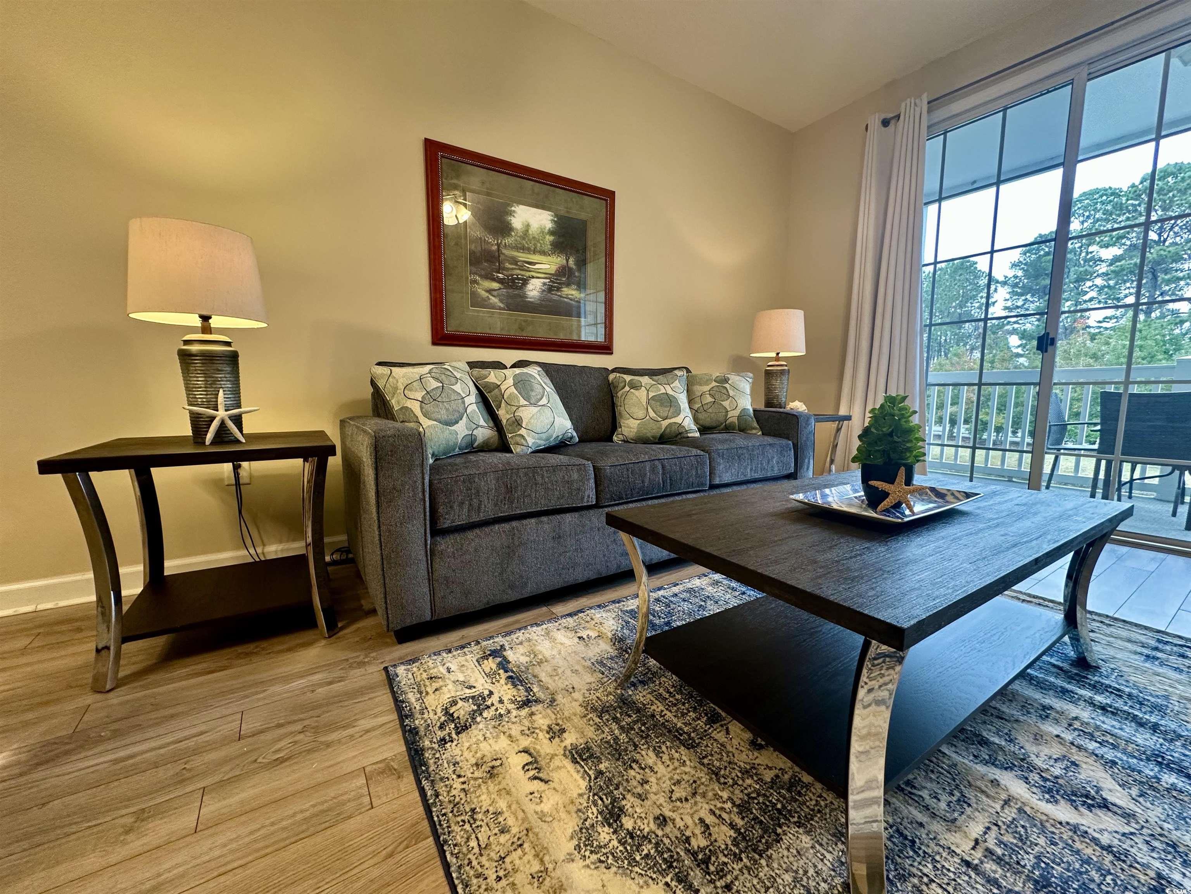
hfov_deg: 102.1
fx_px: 482
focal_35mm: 14
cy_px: 447
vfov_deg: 85.7
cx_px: 596
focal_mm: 2.22
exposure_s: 1/60
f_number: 2.2
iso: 160
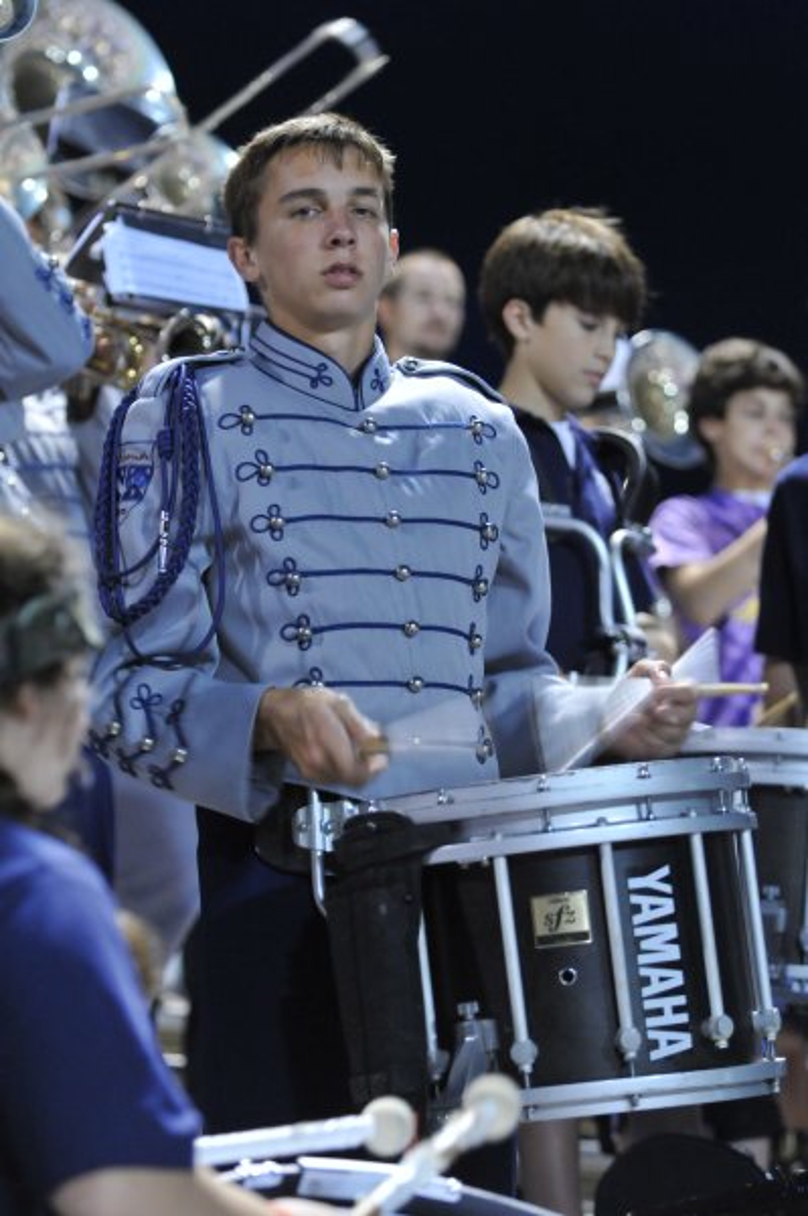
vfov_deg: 15.2
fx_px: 4553
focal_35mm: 135
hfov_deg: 10.1
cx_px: 404
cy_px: 608
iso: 1600
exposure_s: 1/60
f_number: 2.8
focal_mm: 90
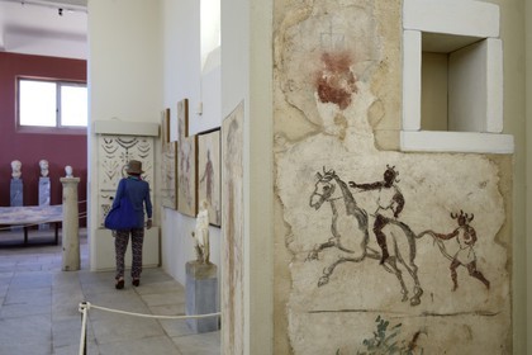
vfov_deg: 41.1
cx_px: 266
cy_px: 178
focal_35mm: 32
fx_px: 473
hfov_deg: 58.7
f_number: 6.3
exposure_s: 1/160
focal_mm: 32
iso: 800
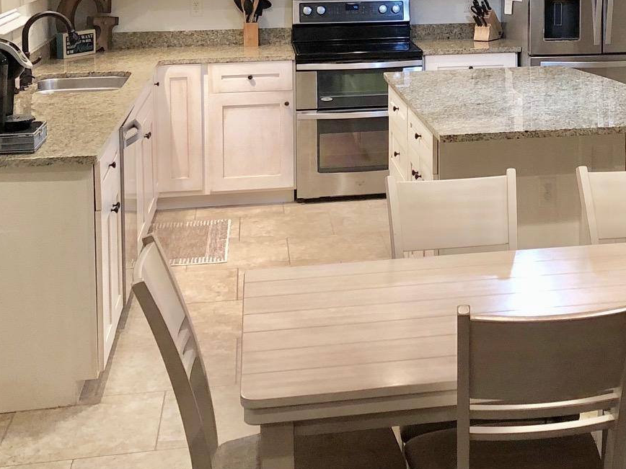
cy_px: -3
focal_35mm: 65
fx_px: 1175
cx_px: 516
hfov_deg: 29.0
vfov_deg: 21.8
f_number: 1.8
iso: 80
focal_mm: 3.99
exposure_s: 1/15
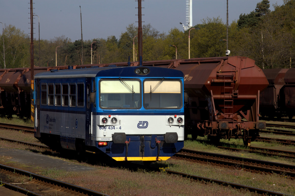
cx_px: 148
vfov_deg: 7.1
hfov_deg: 10.6
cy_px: 98
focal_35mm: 194
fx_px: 1589
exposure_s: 1/160
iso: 640
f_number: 25
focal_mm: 200
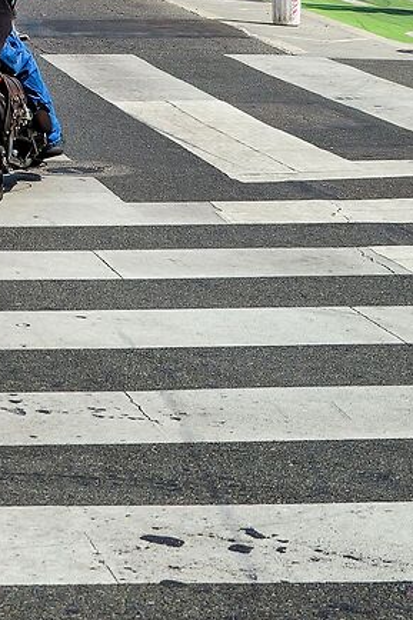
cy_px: -489
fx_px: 2669
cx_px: -493
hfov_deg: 8.3
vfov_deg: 12.2
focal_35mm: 155
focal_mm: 28
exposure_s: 1/1000
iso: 100
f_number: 4
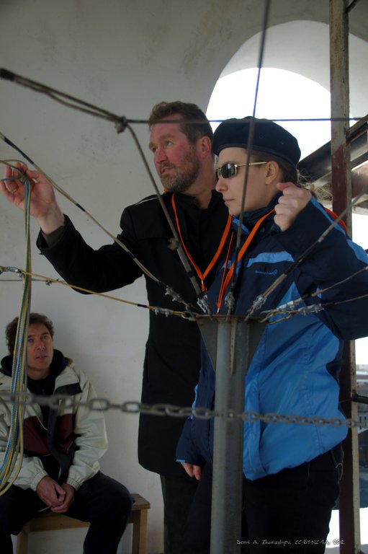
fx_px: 553
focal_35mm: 36
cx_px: 184
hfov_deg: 36.8
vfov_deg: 53.2
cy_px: 277
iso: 200
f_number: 5.6
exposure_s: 1/160
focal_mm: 24
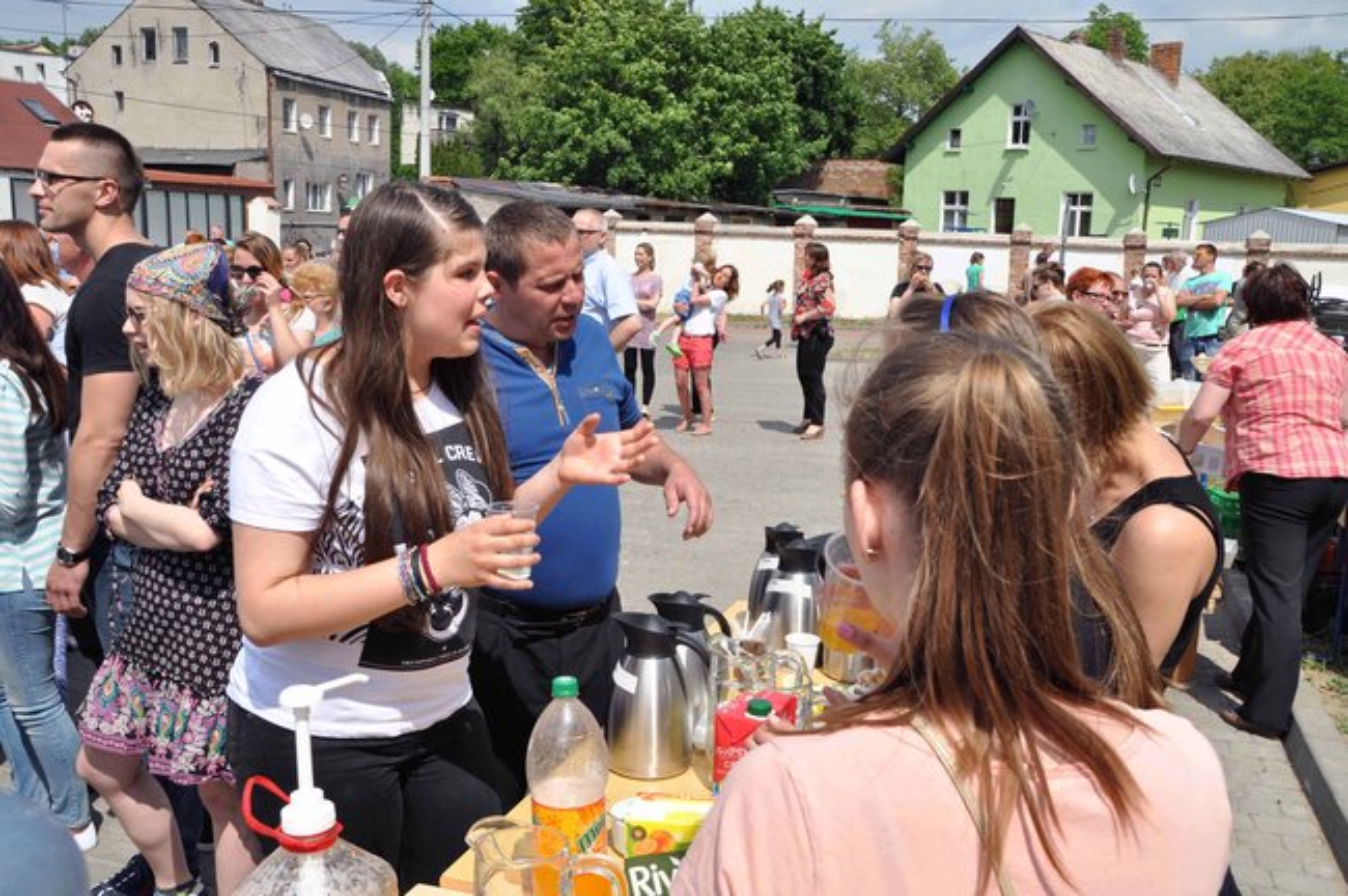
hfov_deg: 57.3
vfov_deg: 39.9
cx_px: 674
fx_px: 1234
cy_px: 448
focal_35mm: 33
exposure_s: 1/500
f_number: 14
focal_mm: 22
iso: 400
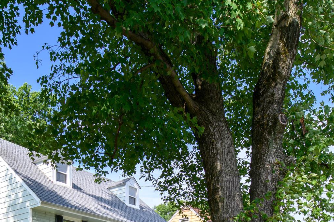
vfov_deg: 35.0
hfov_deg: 50.4
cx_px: 132
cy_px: 129
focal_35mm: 38
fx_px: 352
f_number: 16
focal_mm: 19
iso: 160
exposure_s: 1/200
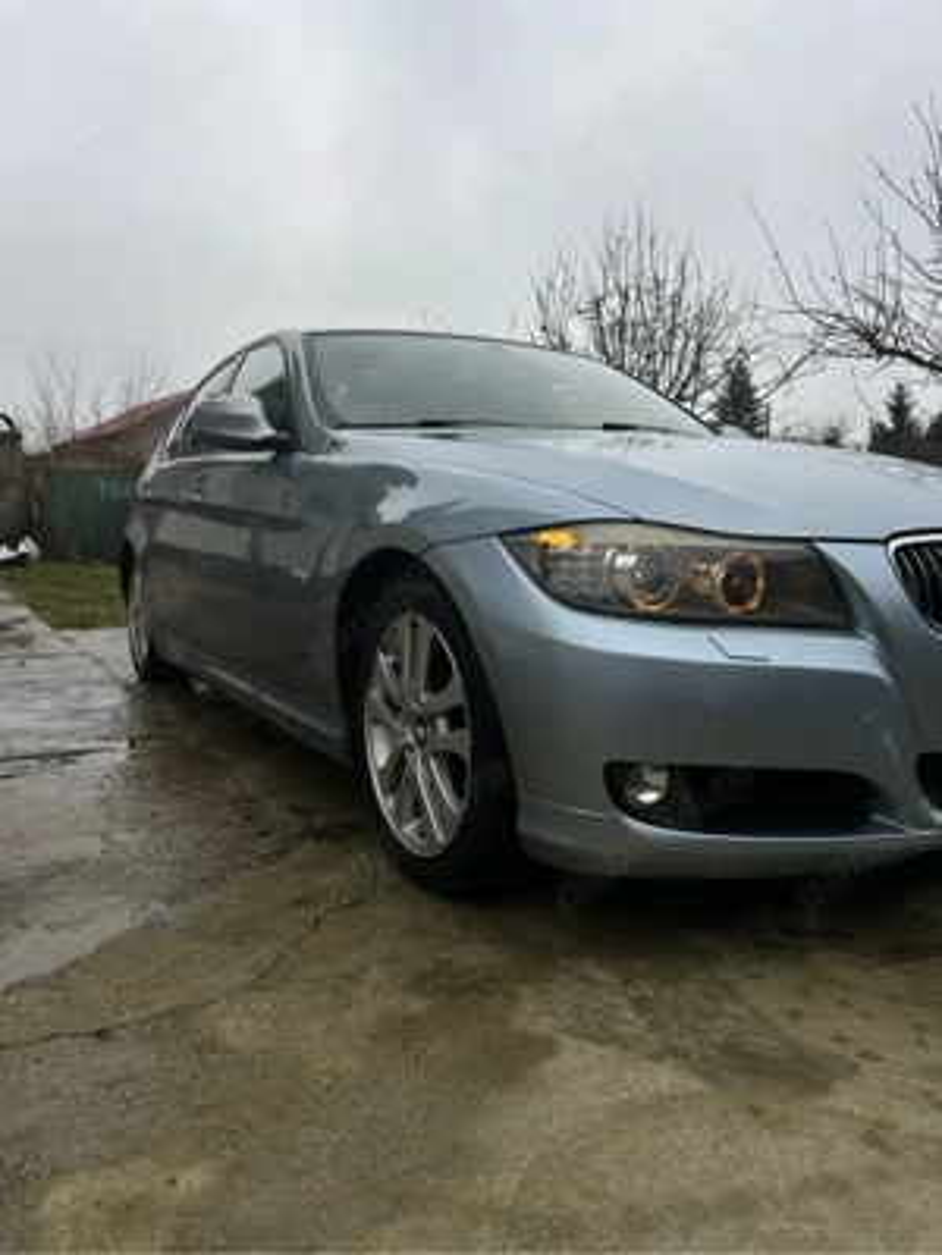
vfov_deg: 67.3
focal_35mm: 26
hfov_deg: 53.1
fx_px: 943
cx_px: 471
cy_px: 628
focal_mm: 5.7
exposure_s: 1/488
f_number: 1.5
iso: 50
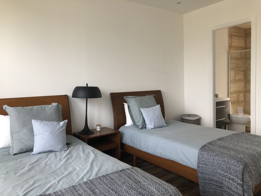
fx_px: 211
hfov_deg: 63.4
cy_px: 98
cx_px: 130
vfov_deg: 49.7
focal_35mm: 28
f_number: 1.8
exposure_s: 1/120
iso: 25
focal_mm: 4
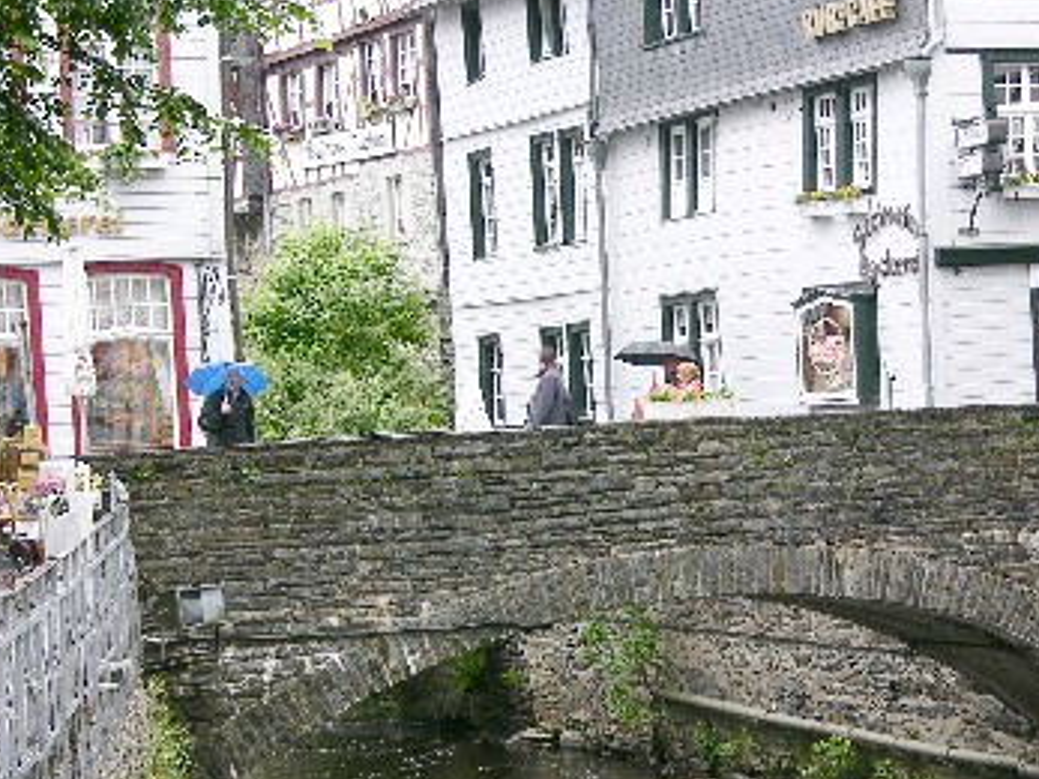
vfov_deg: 9.9
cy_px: 587
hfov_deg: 13.2
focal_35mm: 149
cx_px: 783
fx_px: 4471
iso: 50
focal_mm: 22.3
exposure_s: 1/60
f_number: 3.5
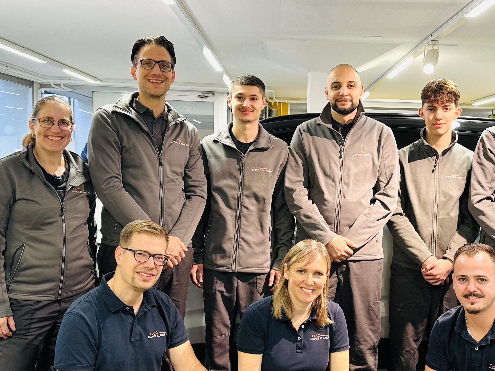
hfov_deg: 42.6
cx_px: 313
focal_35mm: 44
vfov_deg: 32.8
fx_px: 629
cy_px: 217
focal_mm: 6.86
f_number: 1.78
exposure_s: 1/50
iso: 125
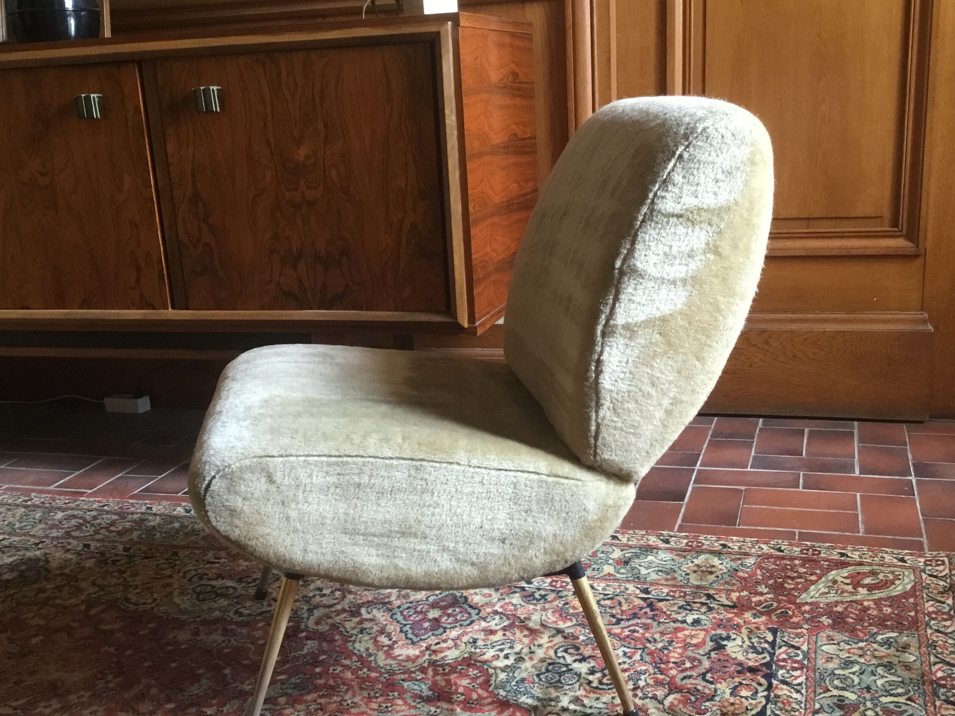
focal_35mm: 40
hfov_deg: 46.8
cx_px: 490
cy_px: 419
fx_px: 1103
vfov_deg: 35.9
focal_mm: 3.3
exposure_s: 1/33
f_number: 2.4
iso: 160
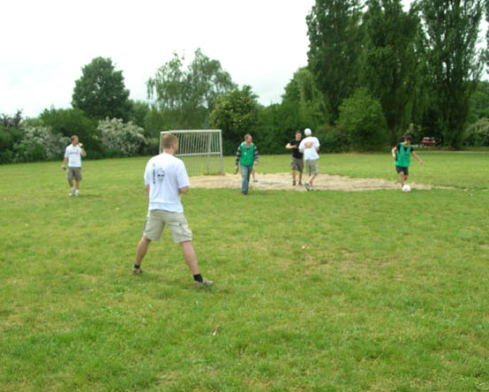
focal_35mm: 38
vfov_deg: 39.2
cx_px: 252
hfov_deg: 47.9
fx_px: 550
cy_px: 196
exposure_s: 1/226
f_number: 3.7
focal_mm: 6
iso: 50
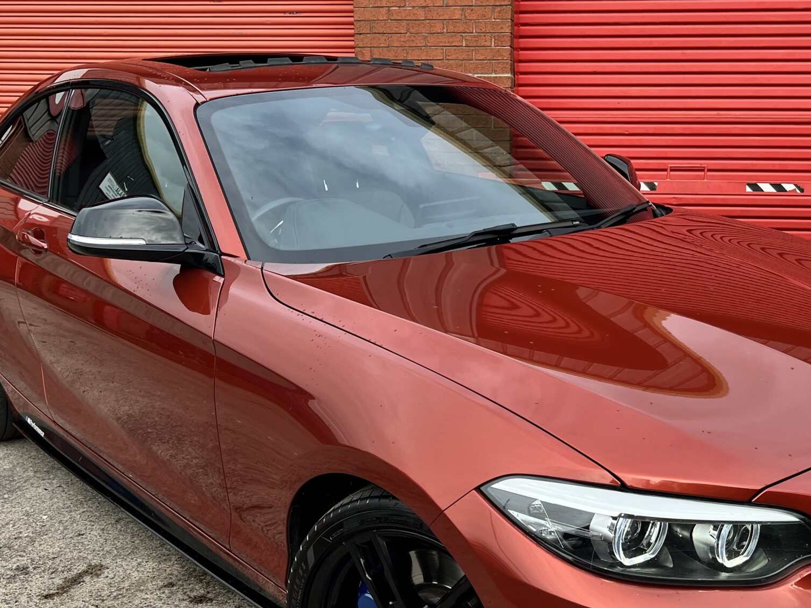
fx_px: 1031
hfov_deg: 42.7
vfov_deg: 32.6
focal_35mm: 44
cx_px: 498
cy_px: 410
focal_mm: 5.7
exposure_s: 1/1112
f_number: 1.5
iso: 50
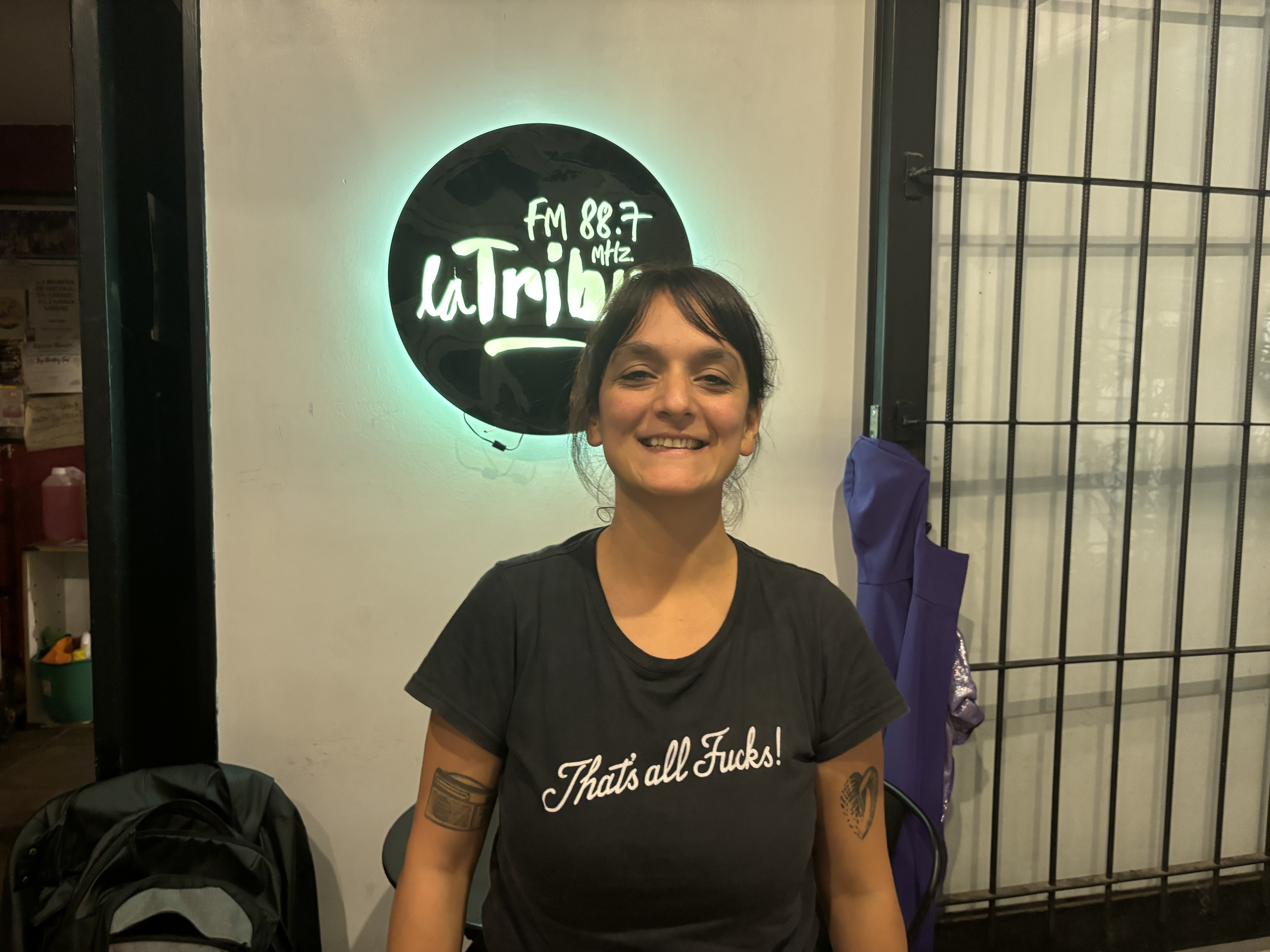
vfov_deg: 53.1
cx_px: 635
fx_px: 954
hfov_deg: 67.3
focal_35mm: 26
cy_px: 476
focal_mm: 5.96
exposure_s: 1/33
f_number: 1.6
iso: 500
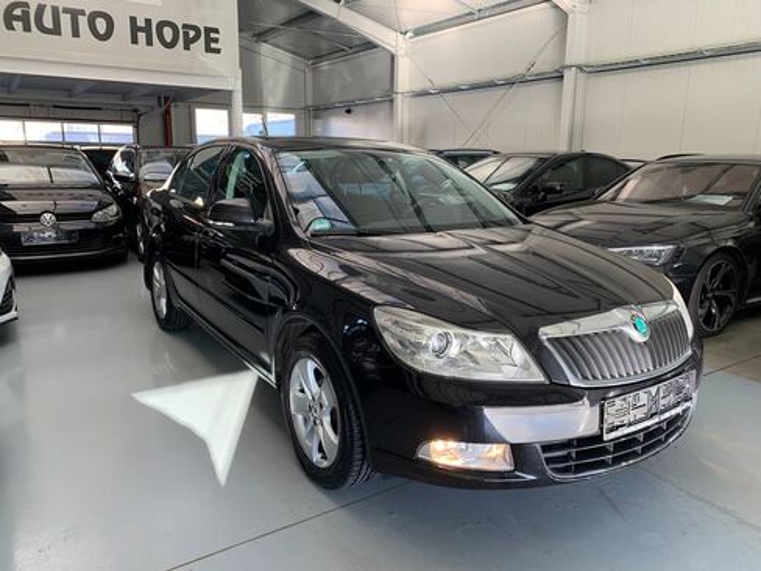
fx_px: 572
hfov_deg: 67.3
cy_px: 286
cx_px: 380
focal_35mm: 26
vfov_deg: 53.1
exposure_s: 1/121
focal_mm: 4.25
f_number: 1.8
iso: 80
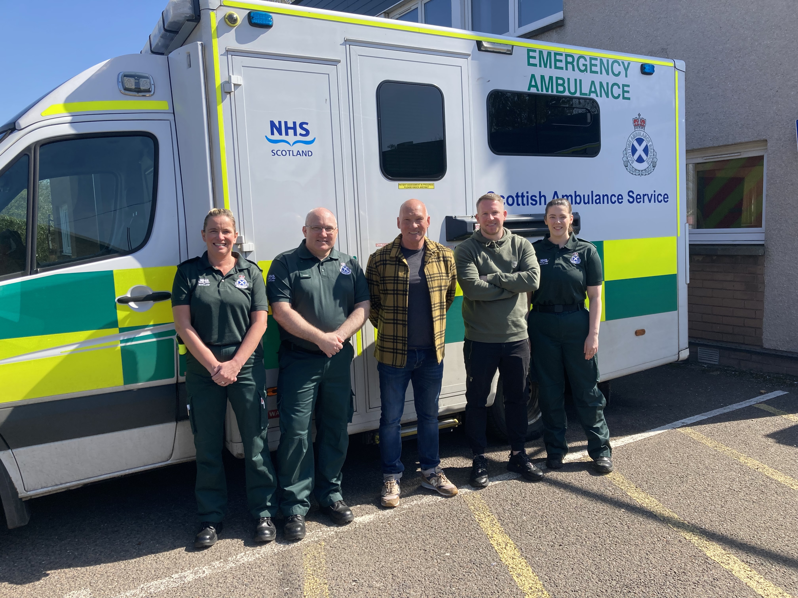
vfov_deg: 49.7
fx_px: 645
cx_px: 399
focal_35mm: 28
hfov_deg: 63.4
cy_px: 299
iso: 20
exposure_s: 1/1297
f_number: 1.8
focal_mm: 3.99
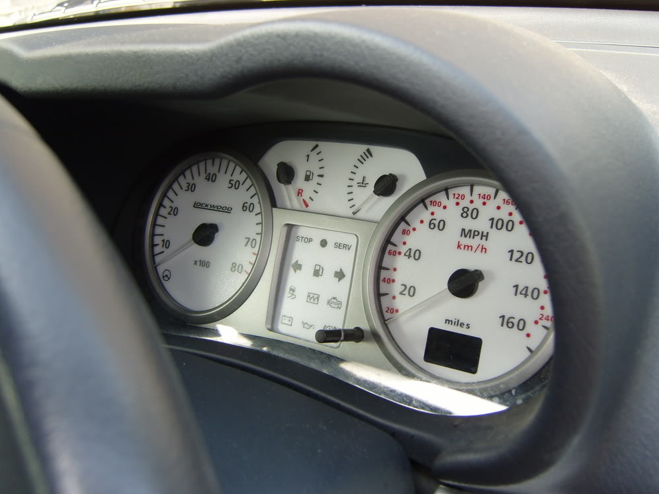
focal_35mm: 36
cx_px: 322
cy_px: 243
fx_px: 685
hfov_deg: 51.4
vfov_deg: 39.7
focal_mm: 7.4
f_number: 2.8
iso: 80
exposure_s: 1/90
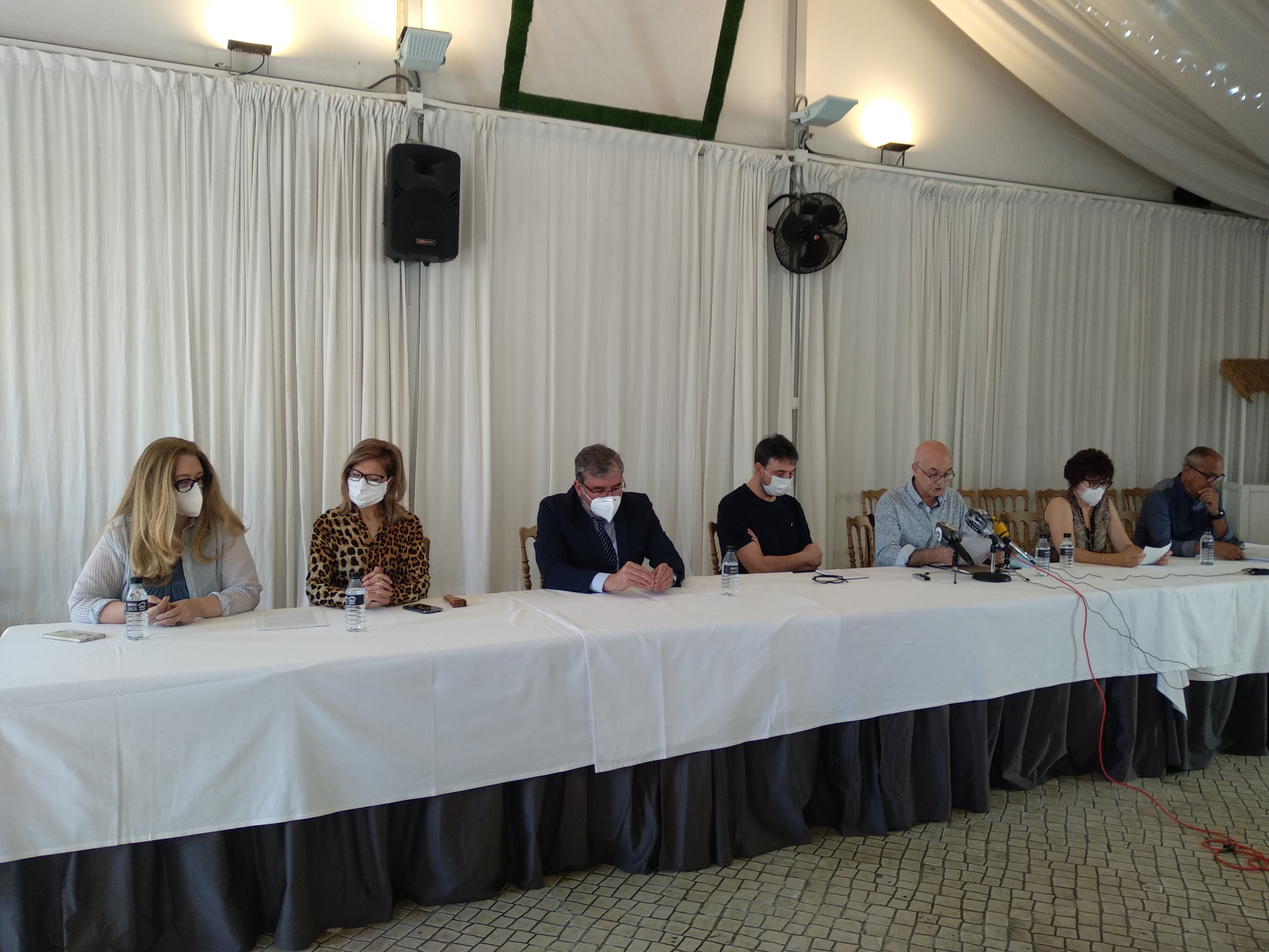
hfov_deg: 67.3
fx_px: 953
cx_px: 634
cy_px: 476
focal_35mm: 26
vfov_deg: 53.1
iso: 200
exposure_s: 1/50
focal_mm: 3.83
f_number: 2.2
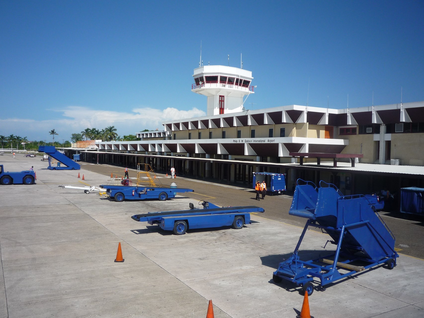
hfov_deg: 56.8
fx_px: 392
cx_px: 212
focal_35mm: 32
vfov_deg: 44.2
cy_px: 159
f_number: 5.6
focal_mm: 5.2
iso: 100
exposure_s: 1/640
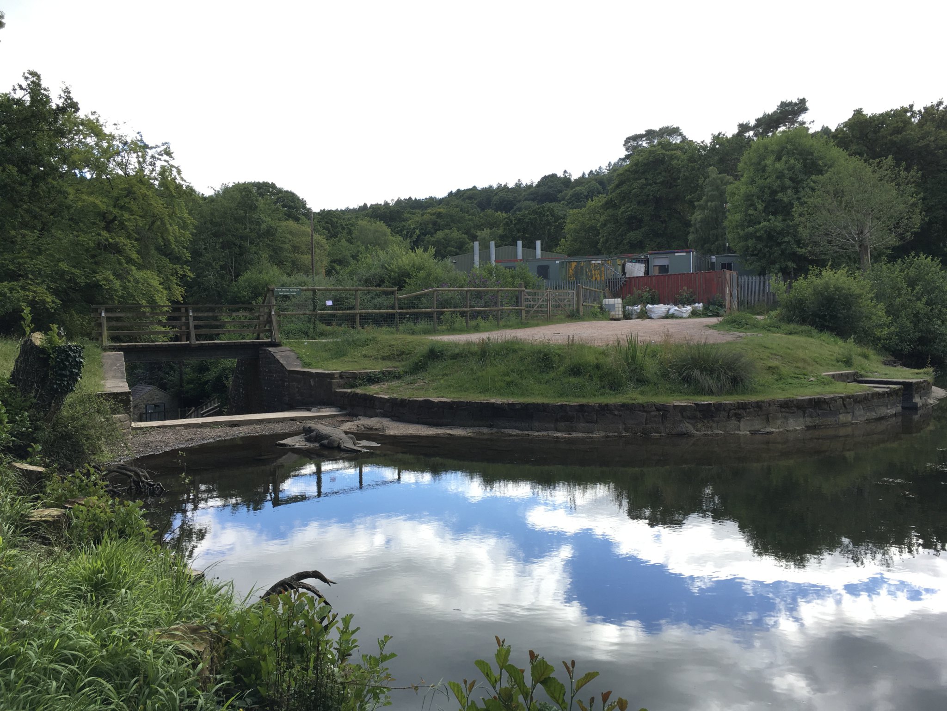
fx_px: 793
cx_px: 474
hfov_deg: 61.7
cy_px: 356
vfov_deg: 48.2
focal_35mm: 29
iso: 25
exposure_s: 1/285
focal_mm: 4.15
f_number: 2.2
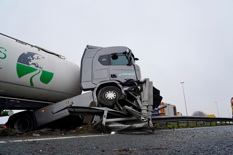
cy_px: 78
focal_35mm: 24
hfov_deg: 73.7
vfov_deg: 53.1
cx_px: 116
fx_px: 155
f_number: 6.3
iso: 400
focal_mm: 24
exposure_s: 1/80
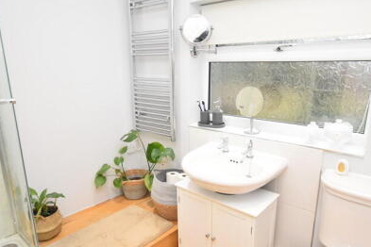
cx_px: 189
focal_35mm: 25
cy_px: 136
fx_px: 258
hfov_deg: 71.5
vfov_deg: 51.2
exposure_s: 1/100
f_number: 4
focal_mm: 10
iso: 1600
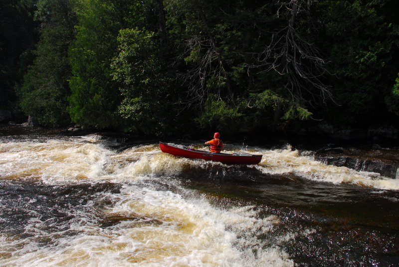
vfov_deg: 48.0
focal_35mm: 27
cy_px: 134
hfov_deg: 67.3
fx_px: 300
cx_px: 200
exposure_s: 1/1250
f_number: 5
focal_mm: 18
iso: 200
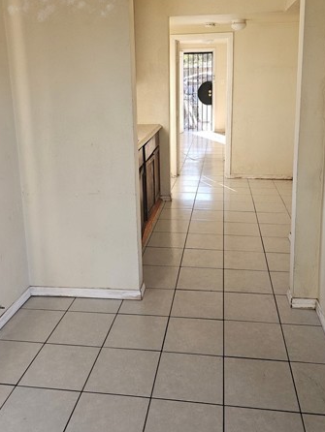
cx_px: 168
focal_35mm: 33
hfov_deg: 43.0
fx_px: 413
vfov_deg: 54.7
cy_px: 161
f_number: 1.7
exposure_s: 1/60
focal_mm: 6.3
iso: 80
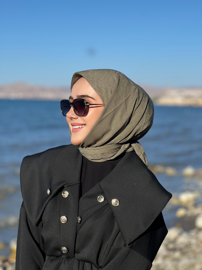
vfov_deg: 25.3
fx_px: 599
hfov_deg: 19.1
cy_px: 135
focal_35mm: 77
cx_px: 101
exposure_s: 1/791
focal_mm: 9
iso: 32
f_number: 2.8
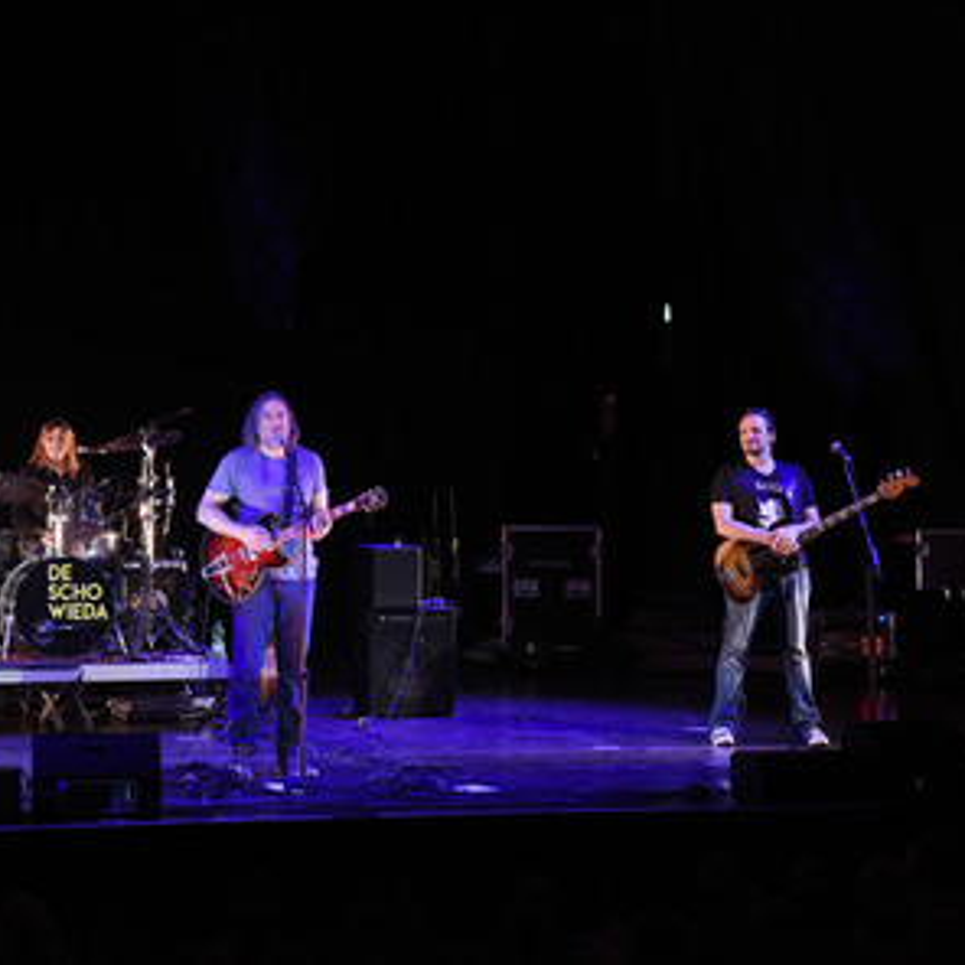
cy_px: 479
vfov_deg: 14.2
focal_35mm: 123
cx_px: 259
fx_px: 3879
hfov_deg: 14.1
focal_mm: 95
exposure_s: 1/40
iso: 1000
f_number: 6.3
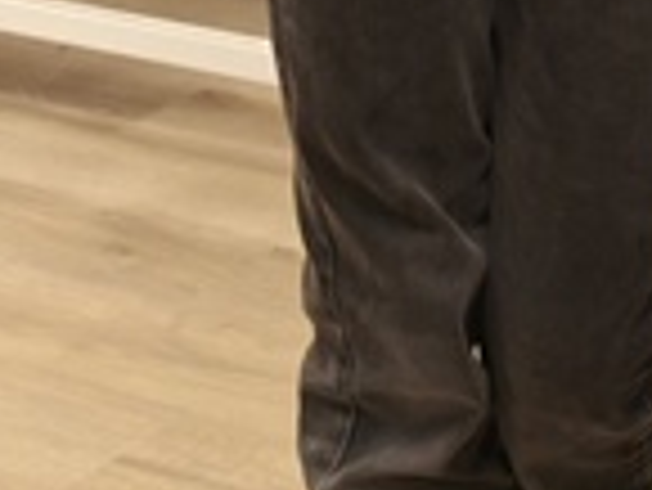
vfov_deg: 8.0
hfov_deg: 12.0
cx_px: -18
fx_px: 3054
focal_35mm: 162
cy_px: -935
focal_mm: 6.54
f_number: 1.57
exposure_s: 1/120
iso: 297
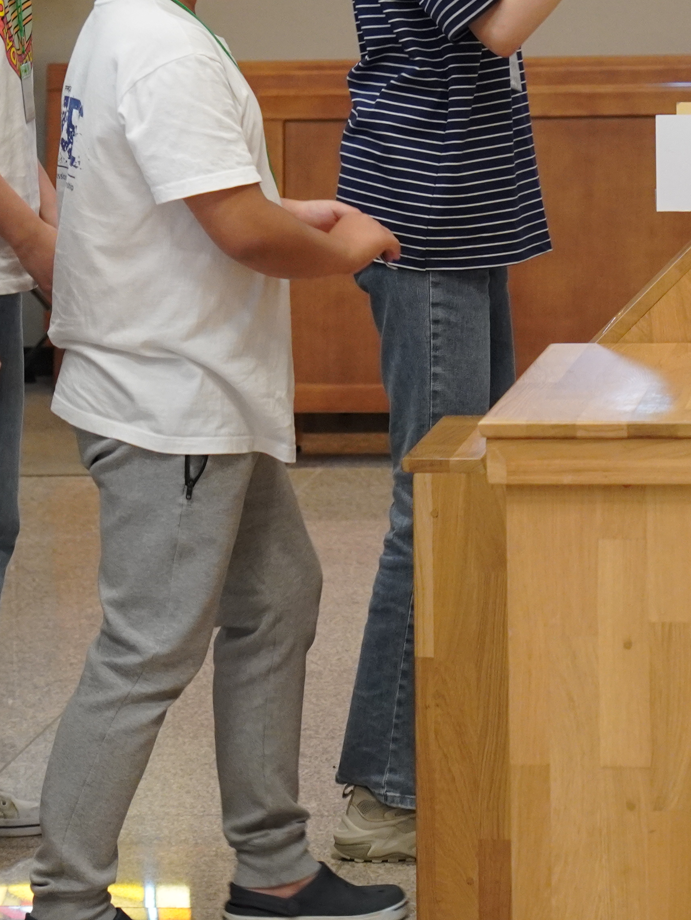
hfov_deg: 8.4
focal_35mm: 177
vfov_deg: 11.1
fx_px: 4717
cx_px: 266
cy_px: 175
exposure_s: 1/125
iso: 1600
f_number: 3.5
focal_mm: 47
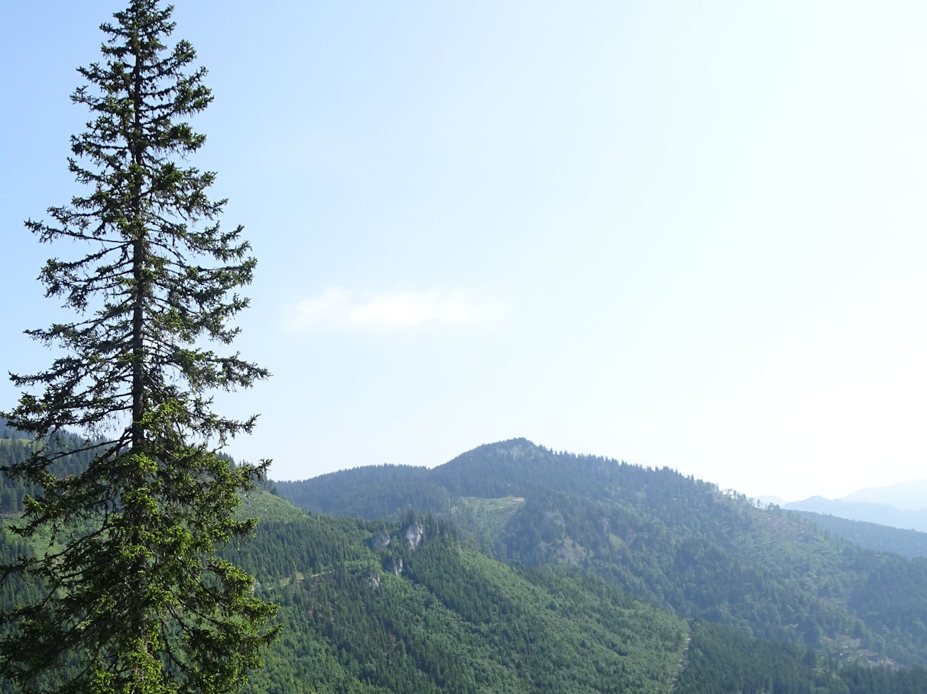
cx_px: 226
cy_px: 531
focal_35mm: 38
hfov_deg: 47.1
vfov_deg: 36.7
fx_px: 1017
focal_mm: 4.1
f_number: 3.5
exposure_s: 1/640
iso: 80
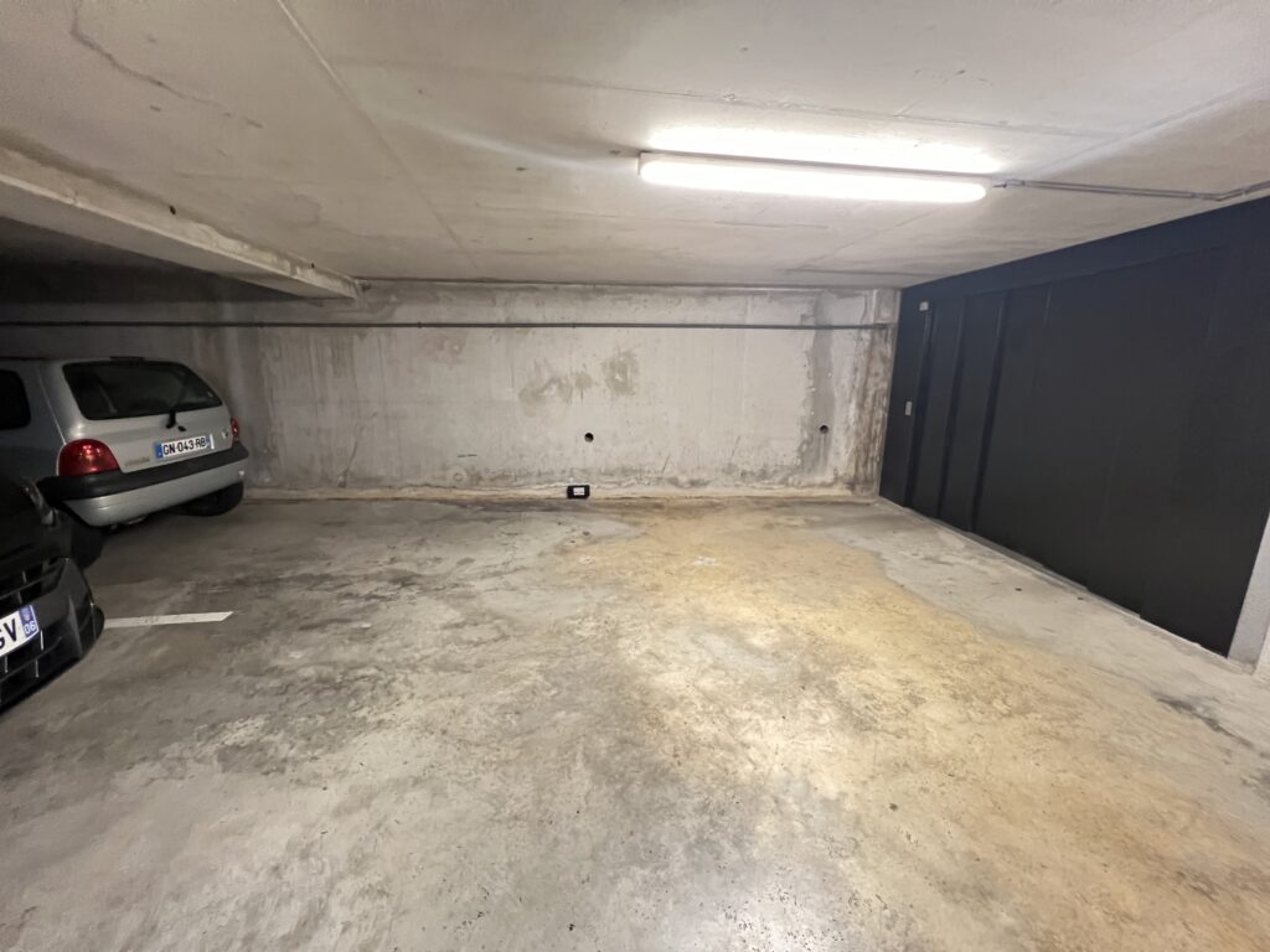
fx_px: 477
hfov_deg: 106.2
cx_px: 635
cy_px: 476
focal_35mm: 13
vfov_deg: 89.9
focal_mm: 1.57
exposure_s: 1/50
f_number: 1.8
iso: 800
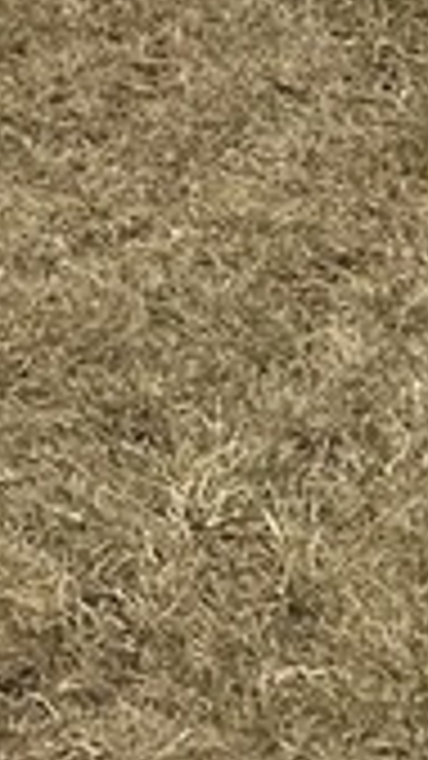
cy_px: -913
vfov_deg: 11.3
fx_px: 3371
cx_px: -14
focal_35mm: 167
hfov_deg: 7.2
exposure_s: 1/411
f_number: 1.78
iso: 80
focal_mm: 6.86
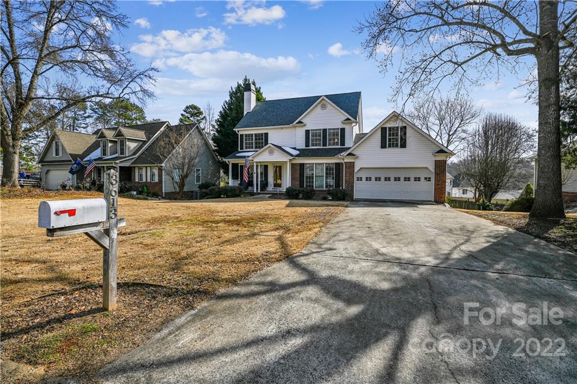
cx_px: 288
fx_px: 256
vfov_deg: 73.7
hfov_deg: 96.8
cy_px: 192
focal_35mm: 16
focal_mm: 16
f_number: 8
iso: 100
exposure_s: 1/500
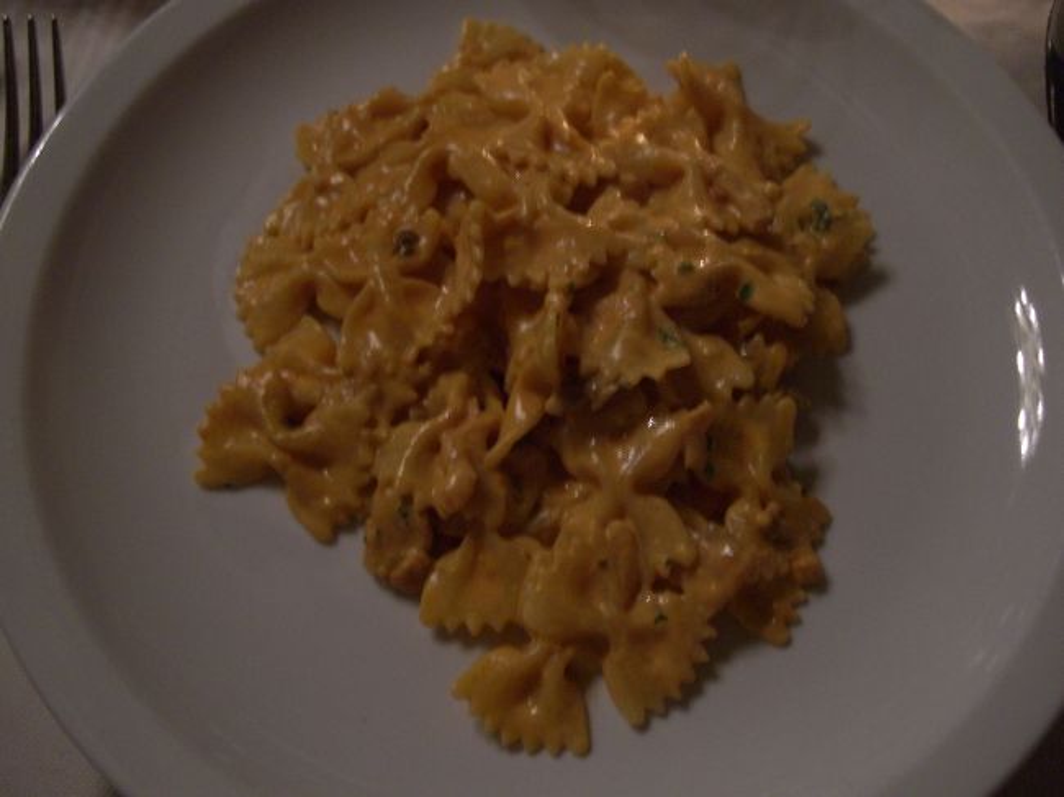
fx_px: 1168
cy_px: 398
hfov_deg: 49.0
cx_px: 532
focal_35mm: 38
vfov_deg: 37.7
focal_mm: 7.9
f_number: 2.8
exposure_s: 1/4
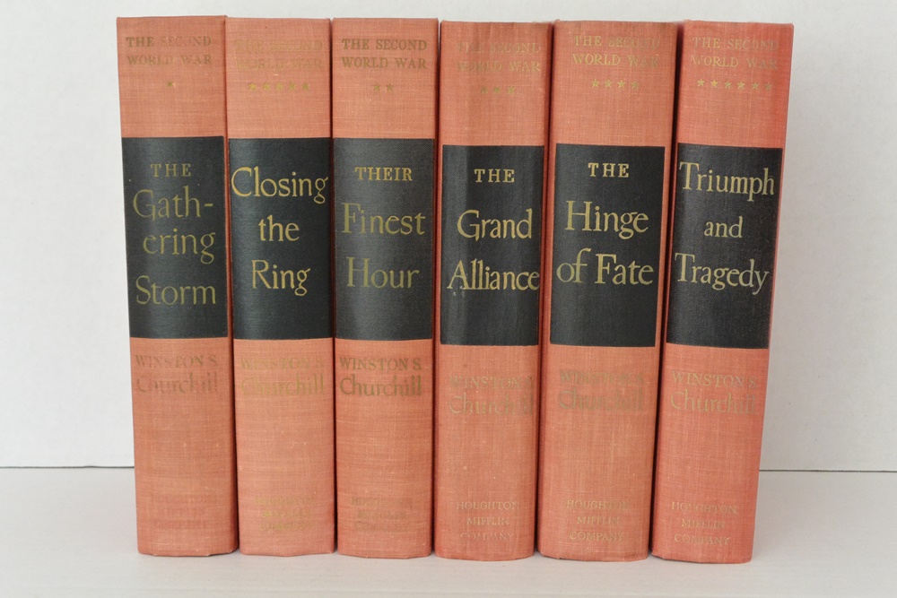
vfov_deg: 16.9
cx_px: 448
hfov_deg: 25.1
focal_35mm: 81
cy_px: 299
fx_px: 2018
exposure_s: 1/50
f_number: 5.6
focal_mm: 30
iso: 800
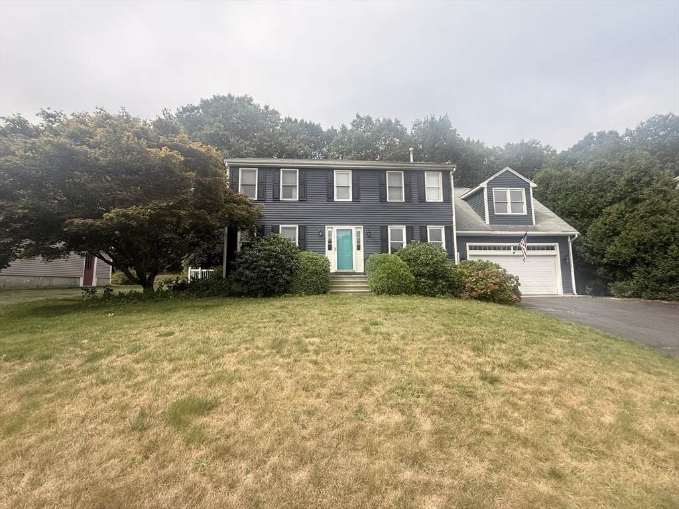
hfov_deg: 102.1
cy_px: 254
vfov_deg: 85.7
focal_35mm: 14
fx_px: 275
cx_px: 340
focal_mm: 2.22
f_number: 2.2
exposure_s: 1/694
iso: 50
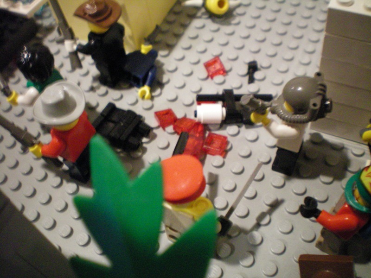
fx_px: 407
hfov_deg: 49.0
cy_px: 139
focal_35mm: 38
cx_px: 186
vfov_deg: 37.7
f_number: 3.1
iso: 400
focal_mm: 6.3
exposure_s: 1/10
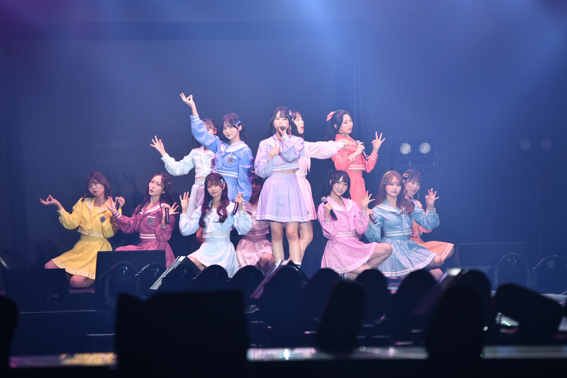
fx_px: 7559
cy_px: 189
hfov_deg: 4.3
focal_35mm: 480
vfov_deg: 2.9
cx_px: 284
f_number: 6
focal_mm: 480
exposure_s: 1/400
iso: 1600
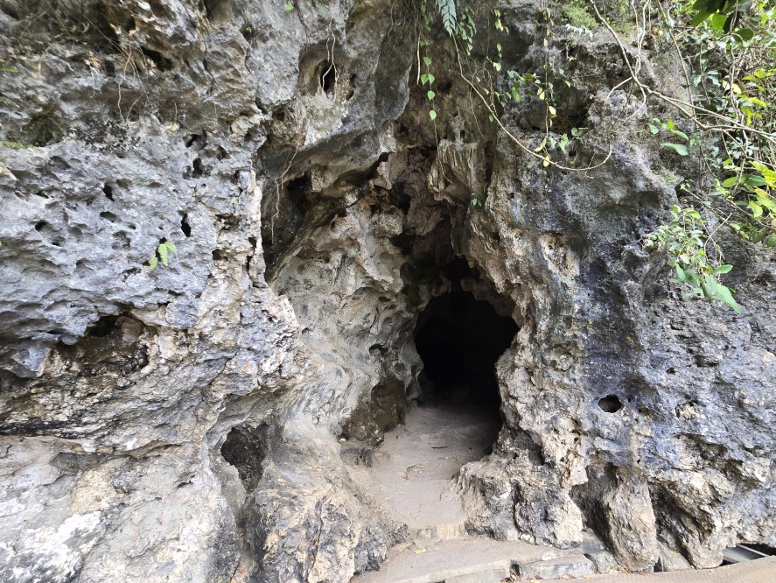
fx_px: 336
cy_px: 317
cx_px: 436
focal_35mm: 15
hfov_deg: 97.7
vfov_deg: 81.6
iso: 50
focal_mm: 2.2
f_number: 2.2
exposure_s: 1/60
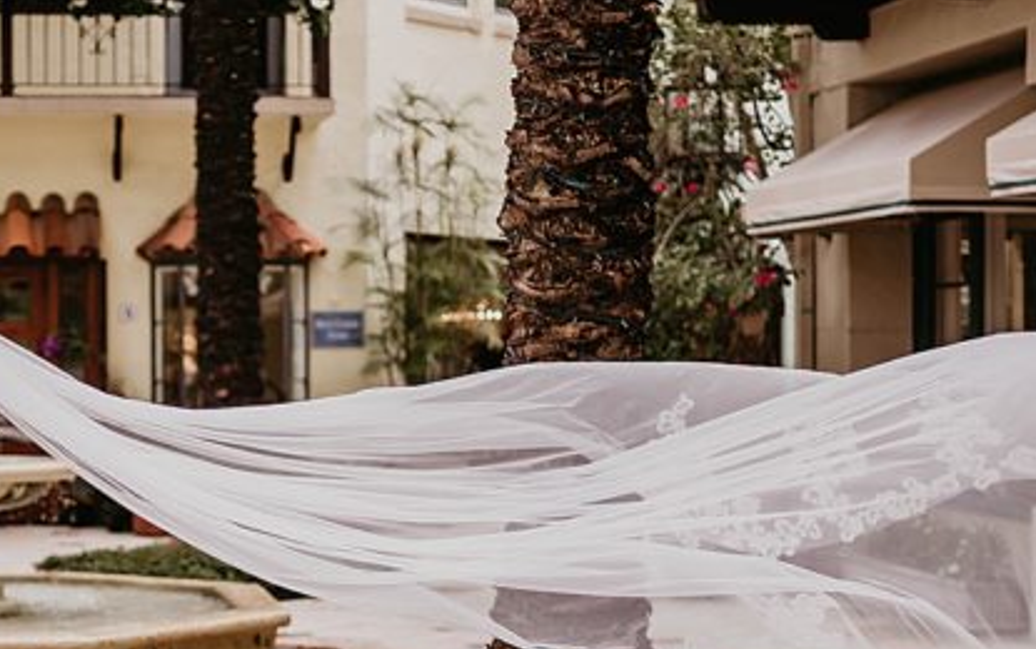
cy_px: 412
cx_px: 217
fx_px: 2486
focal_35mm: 88
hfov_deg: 23.2
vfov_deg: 14.9
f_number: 1.4
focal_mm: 35
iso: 100
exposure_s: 1/800
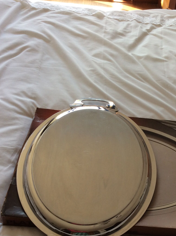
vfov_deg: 39.3
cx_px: 125
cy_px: 155
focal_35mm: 48
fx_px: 326
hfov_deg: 29.9
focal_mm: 3.3
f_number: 2.4
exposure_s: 1/50
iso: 40
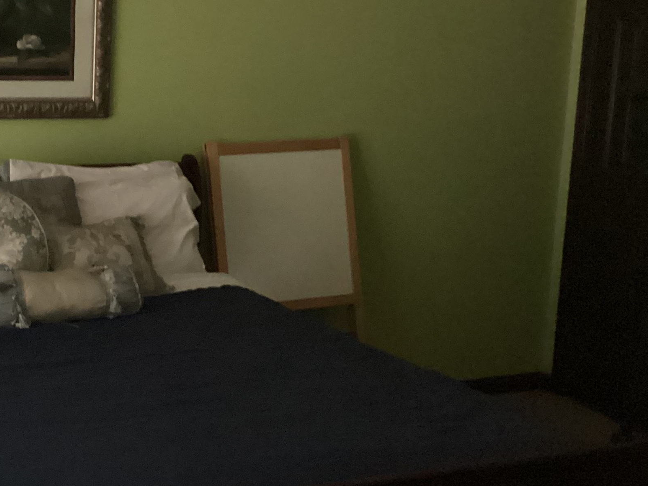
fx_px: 1123
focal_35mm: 60
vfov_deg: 24.4
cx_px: 76
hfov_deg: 30.9
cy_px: 206
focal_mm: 3.3
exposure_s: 1/15
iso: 800
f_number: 2.4
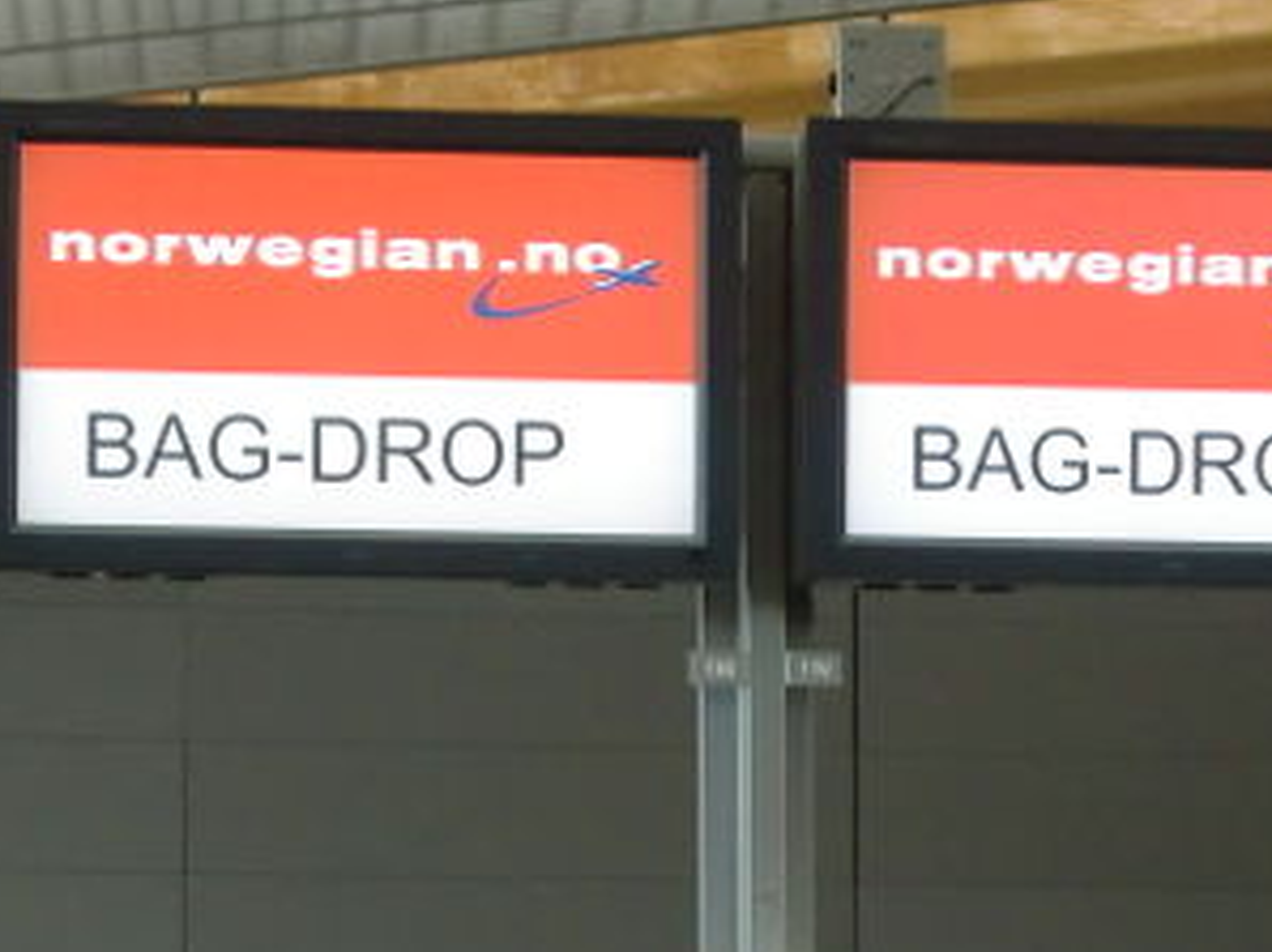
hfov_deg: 13.7
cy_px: 993
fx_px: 5287
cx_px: 807
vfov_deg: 10.2
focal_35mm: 144
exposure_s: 1/40
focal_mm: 11.7
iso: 400
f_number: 4.1
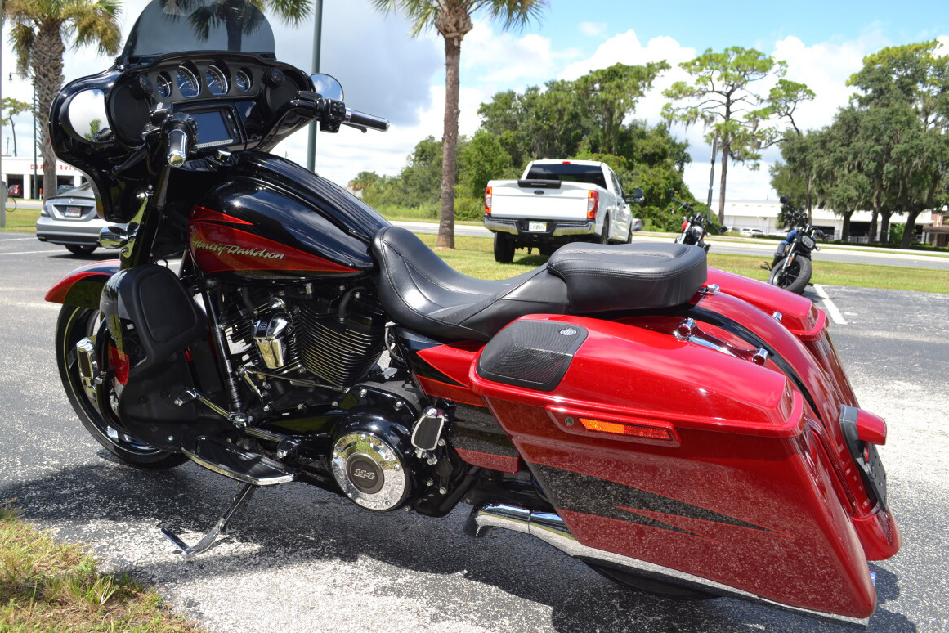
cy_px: 320
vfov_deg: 42.3
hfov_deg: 60.3
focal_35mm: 31
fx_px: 817
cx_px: 476
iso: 100
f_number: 7.1
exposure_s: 1/200
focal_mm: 20
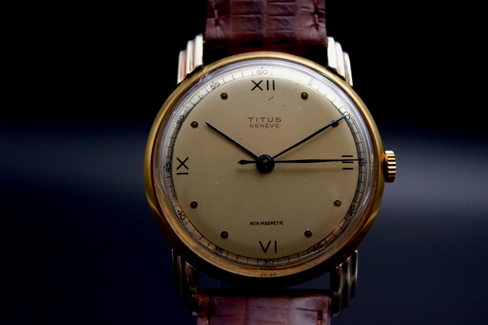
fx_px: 610
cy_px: 162
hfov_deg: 43.6
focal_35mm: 45
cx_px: 244
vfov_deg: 29.9
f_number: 5.6
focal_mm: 30.2
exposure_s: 1/4000
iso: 6400
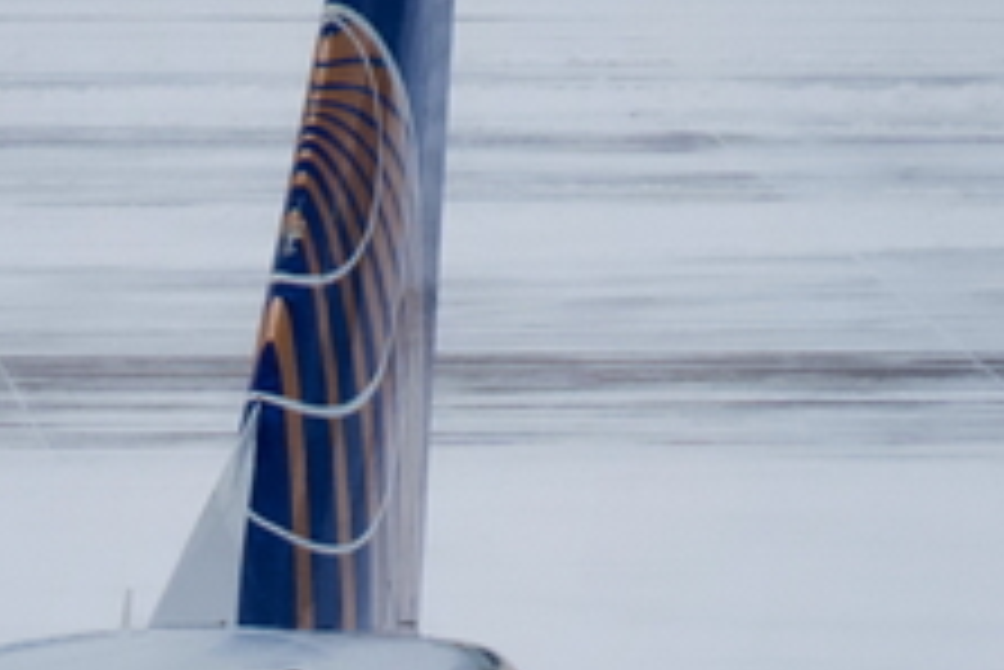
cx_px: -257
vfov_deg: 1.5
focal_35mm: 894
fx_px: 24948
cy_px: 1398
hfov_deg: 2.3
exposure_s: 1/200
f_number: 6.3
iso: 400
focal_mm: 130
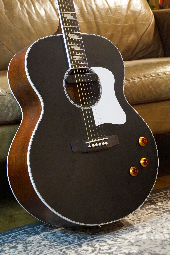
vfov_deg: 24.6
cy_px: 128
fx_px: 584
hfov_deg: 16.6
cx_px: 85
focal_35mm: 82
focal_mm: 55
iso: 3200
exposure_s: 1/160
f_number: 6.3
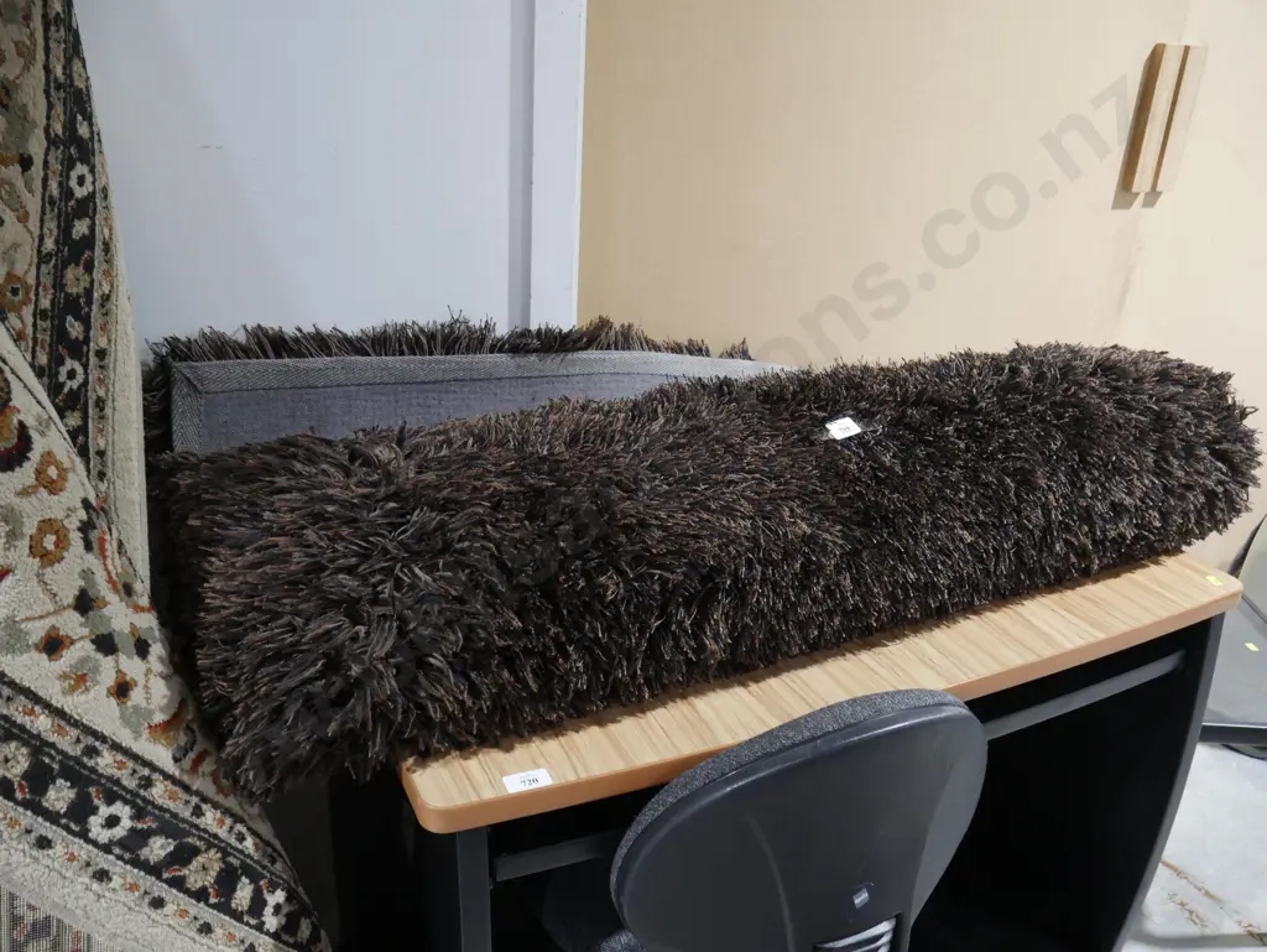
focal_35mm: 28
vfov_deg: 49.8
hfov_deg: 63.4
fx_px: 1025
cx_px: 634
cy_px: 476
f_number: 4.5
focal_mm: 14
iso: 1250
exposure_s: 1/60
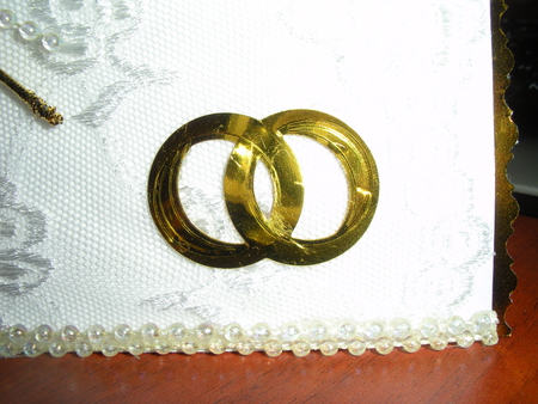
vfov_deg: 39.7
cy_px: 202
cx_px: 269
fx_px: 560
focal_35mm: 36
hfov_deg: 51.3
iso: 64
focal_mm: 6.3
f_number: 5.6
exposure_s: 1/60
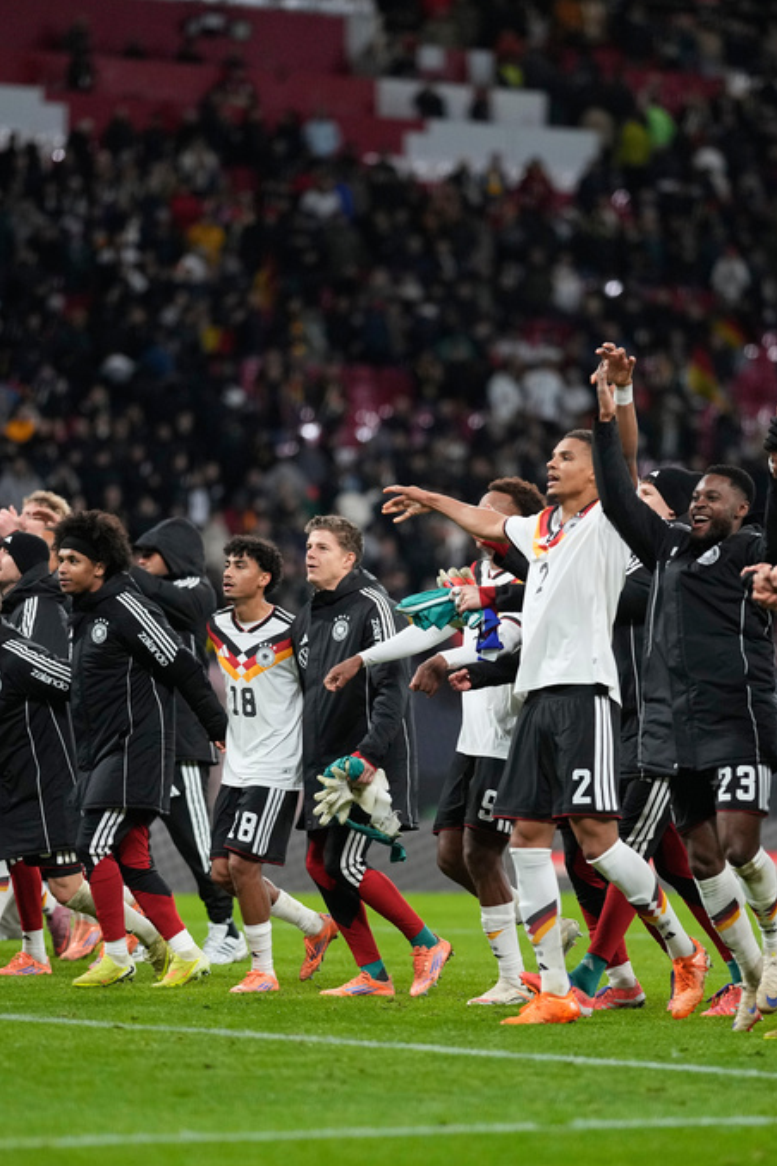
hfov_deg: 6.7
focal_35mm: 204
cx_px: 426
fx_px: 6604
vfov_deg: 10.1
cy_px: 586
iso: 2000
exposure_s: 1/4000
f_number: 1.8
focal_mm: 135
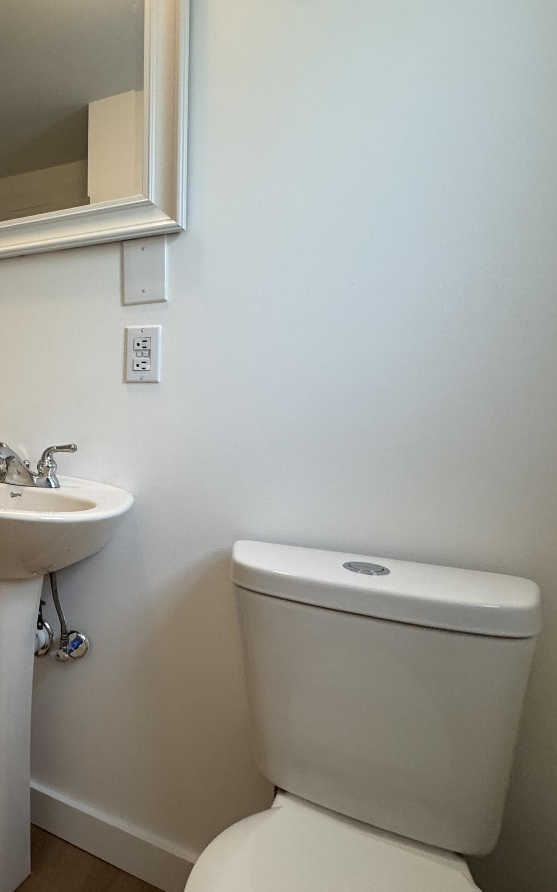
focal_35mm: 23
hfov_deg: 42.7
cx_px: -42
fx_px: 559
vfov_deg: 77.0
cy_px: 411
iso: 250
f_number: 2.2
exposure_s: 1/120
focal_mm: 2.22
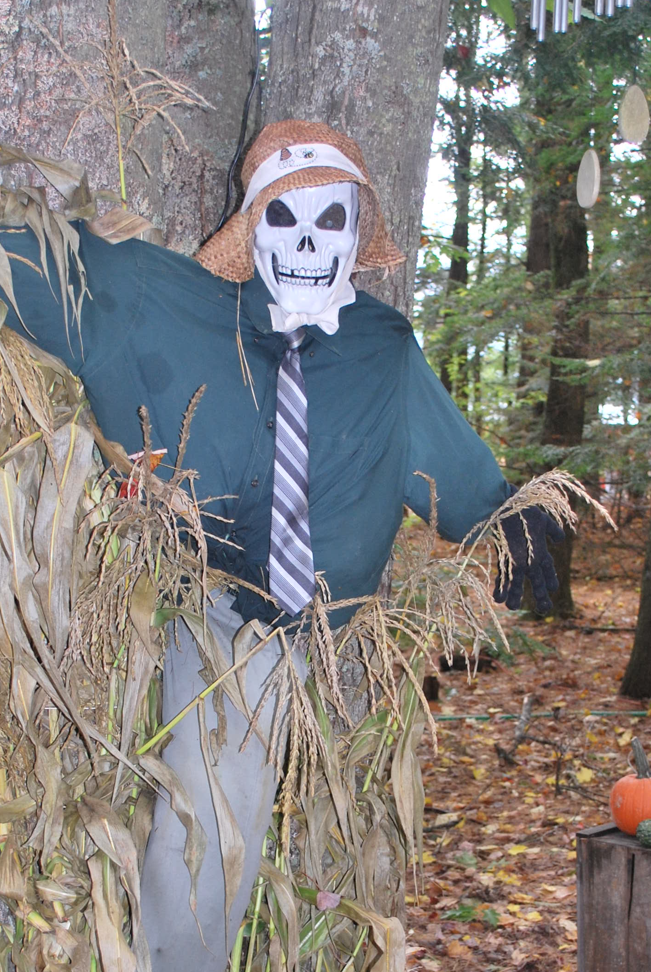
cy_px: 690
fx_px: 1785
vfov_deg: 30.1
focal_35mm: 66
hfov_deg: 20.7
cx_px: 346
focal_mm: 24
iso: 200
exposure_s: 1/60
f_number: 4.2
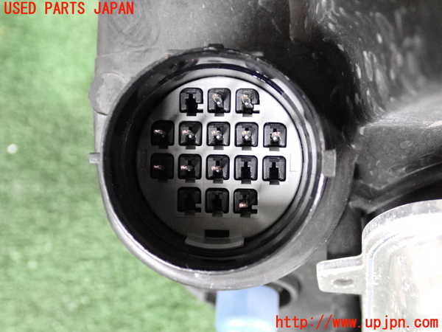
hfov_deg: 42.9
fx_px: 562
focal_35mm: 44
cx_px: 221
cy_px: 166
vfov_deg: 32.9
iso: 2000
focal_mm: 7.84
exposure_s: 1/125
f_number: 2.9
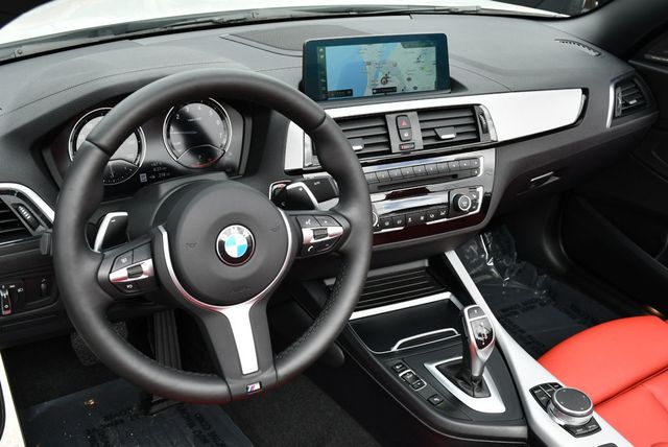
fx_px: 743
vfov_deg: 33.5
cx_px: 334
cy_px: 224
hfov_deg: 48.4
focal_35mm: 40
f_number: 5.6
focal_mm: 20
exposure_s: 1/250
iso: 200
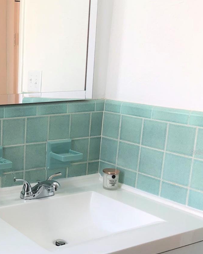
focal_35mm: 52
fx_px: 390
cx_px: -23
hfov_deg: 26.7
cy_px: 152
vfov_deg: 35.9
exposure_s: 1/120
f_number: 1.8
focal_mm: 4
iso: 64
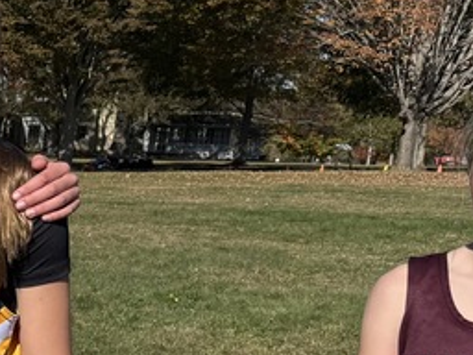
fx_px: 1312
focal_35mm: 96
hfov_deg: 16.4
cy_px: 409
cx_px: -434
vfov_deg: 15.0
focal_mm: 6.76
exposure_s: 1/4673
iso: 80
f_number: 1.78
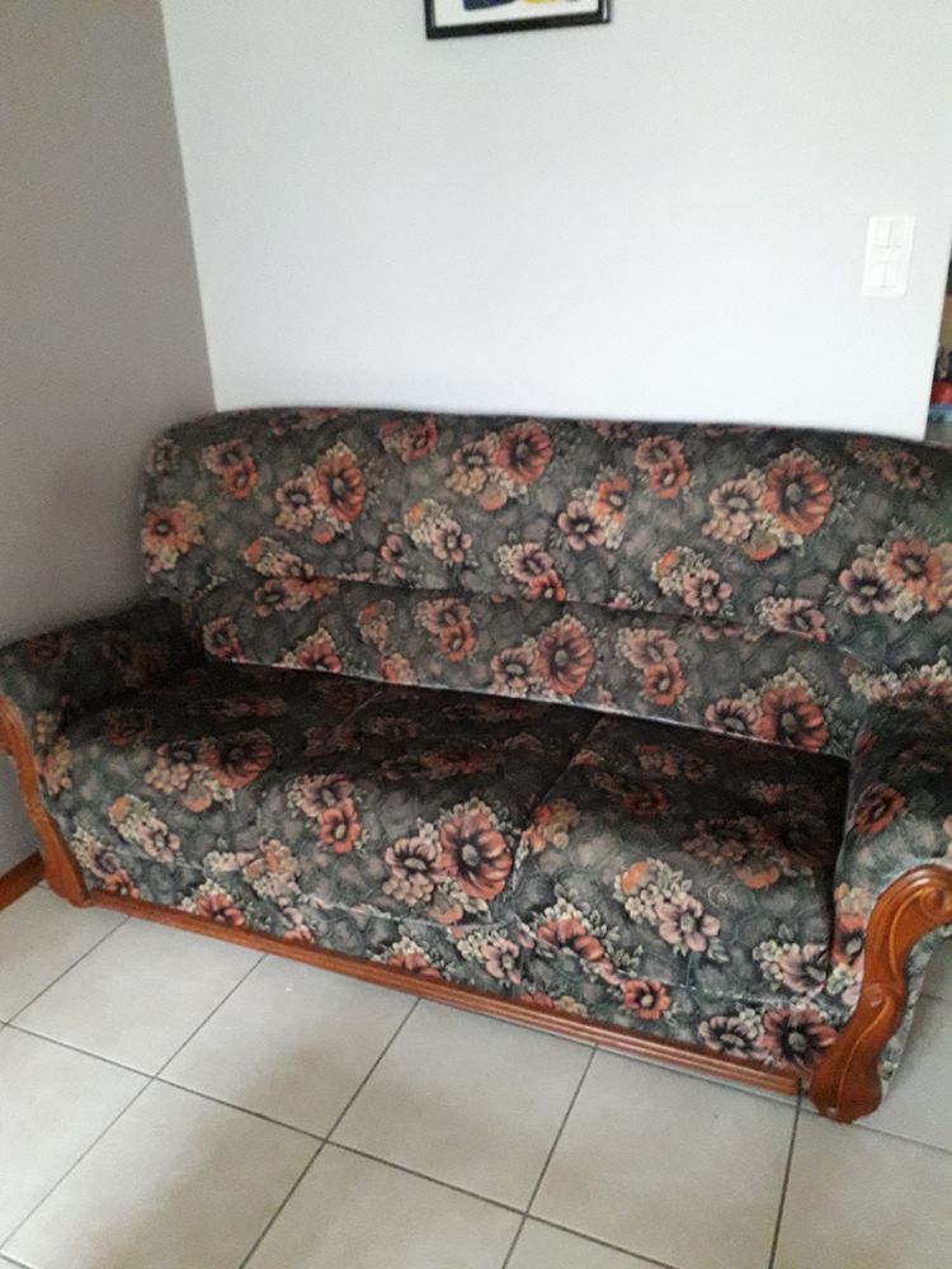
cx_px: 476
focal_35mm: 27
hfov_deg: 51.4
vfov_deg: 65.3
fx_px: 990
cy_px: 634
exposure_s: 1/17
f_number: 1.9
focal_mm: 3.6
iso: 800
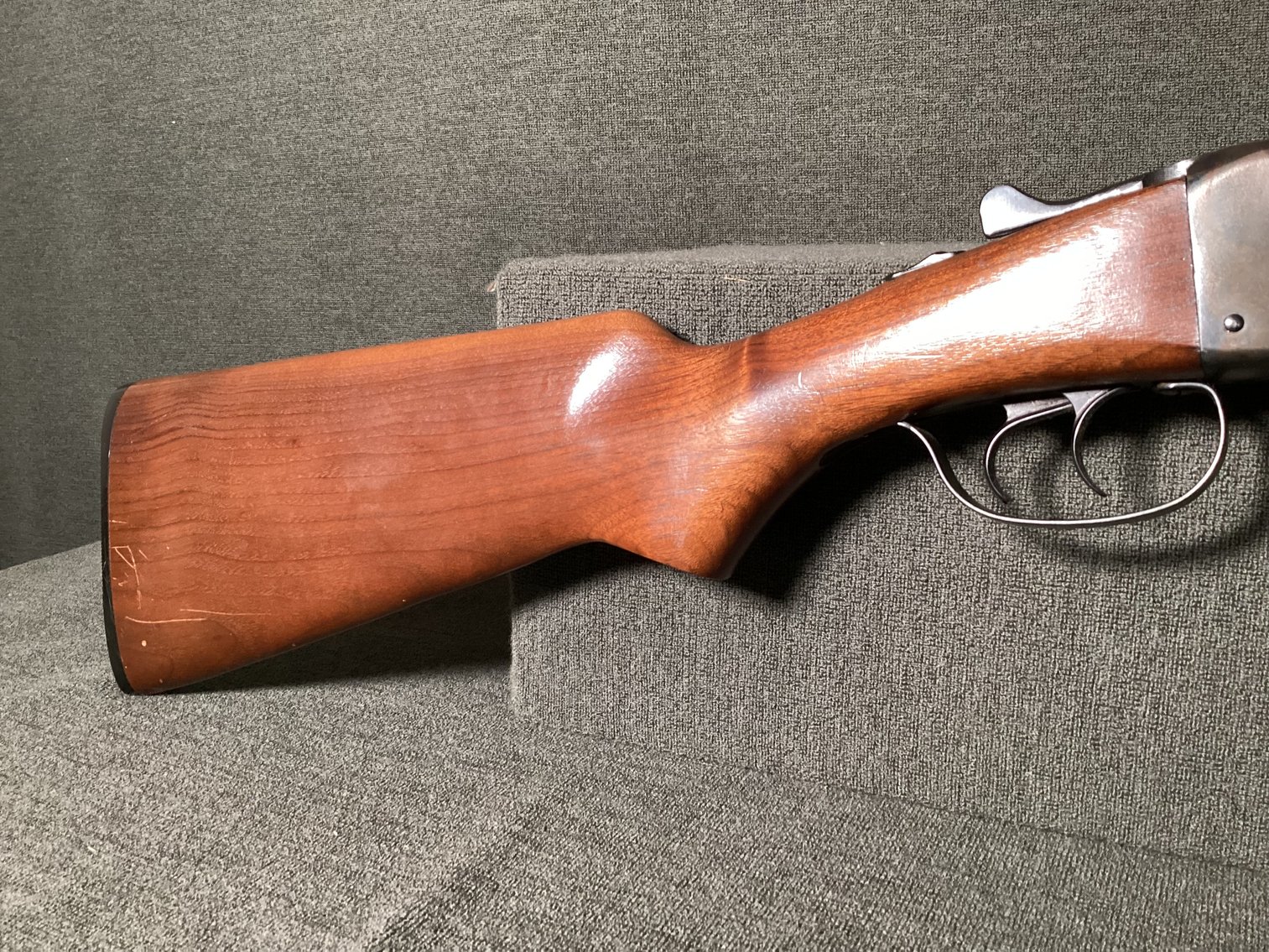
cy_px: 476
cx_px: 634
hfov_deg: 58.3
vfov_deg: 45.4
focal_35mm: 31
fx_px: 1137
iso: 320
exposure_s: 1/40
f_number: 2.4
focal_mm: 3.3
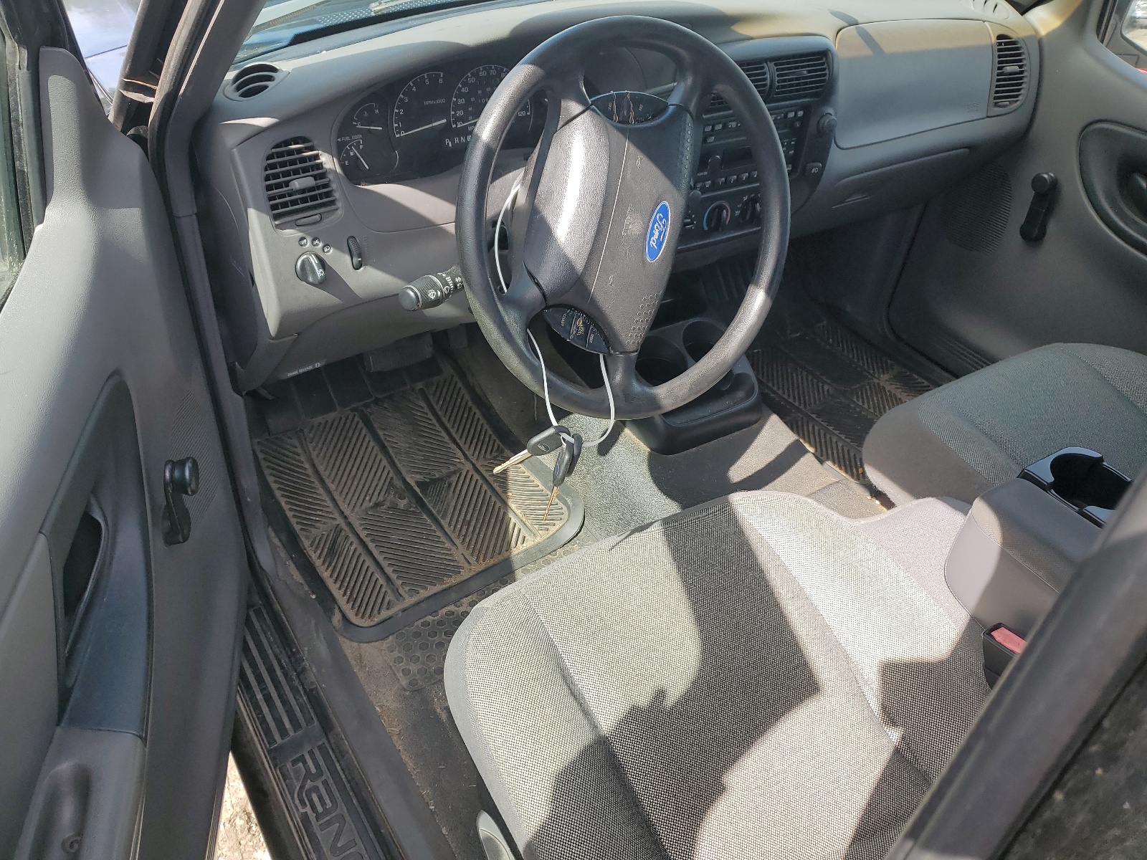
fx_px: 862
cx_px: 574
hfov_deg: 67.3
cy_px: 430
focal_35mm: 26
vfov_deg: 53.1
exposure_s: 1/667
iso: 50
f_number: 1.5
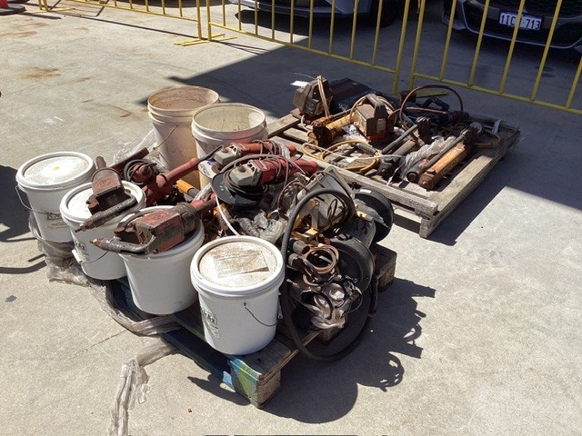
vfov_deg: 45.4
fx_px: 521
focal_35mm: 31
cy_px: 218
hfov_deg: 58.4
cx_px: 291
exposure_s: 1/1567
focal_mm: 3.3
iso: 25
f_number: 2.4
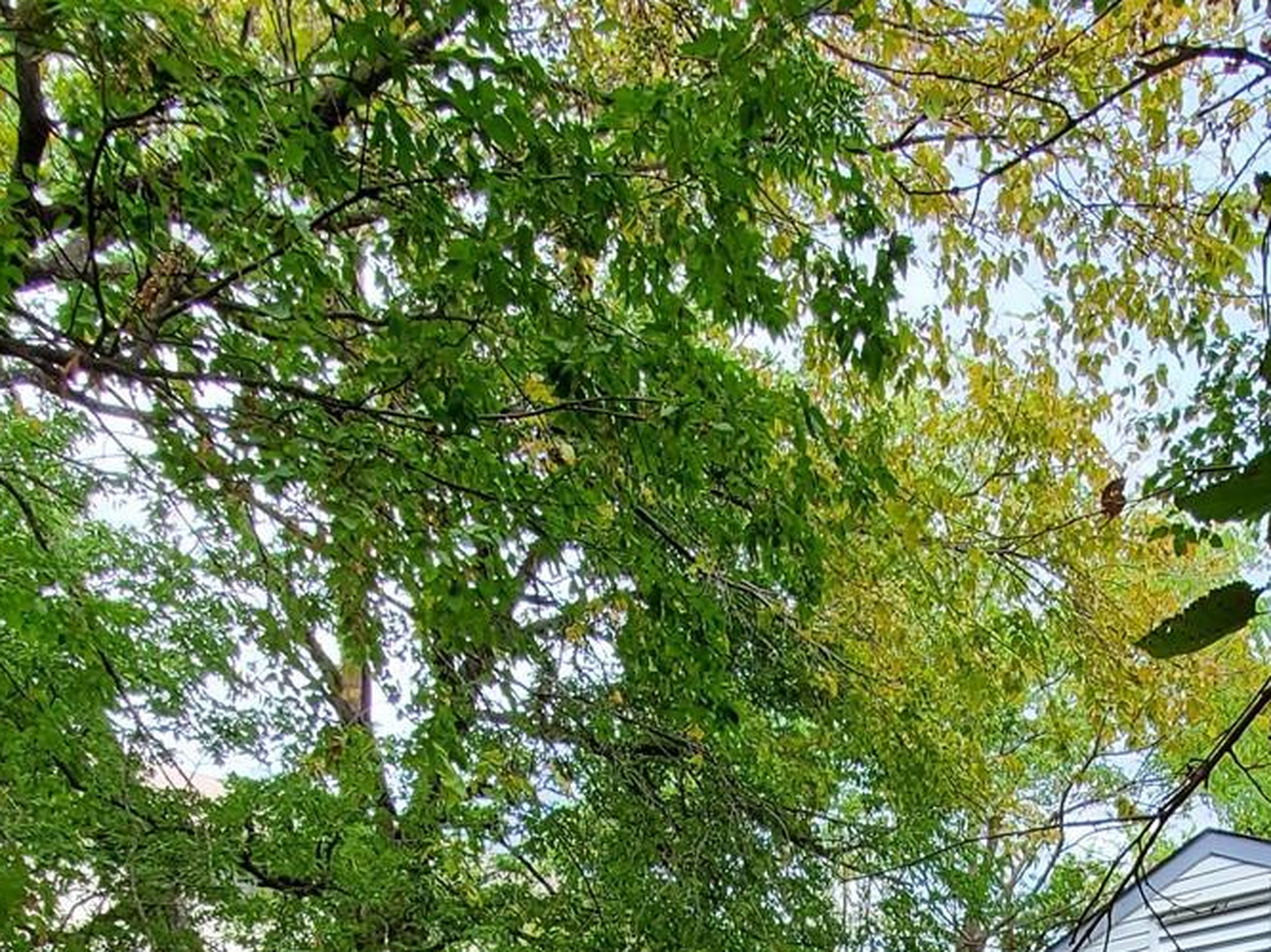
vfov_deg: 28.9
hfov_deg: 45.5
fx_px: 1468
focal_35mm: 40
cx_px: 924
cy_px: 1252
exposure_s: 1/167
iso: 50
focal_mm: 1.8
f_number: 2.2
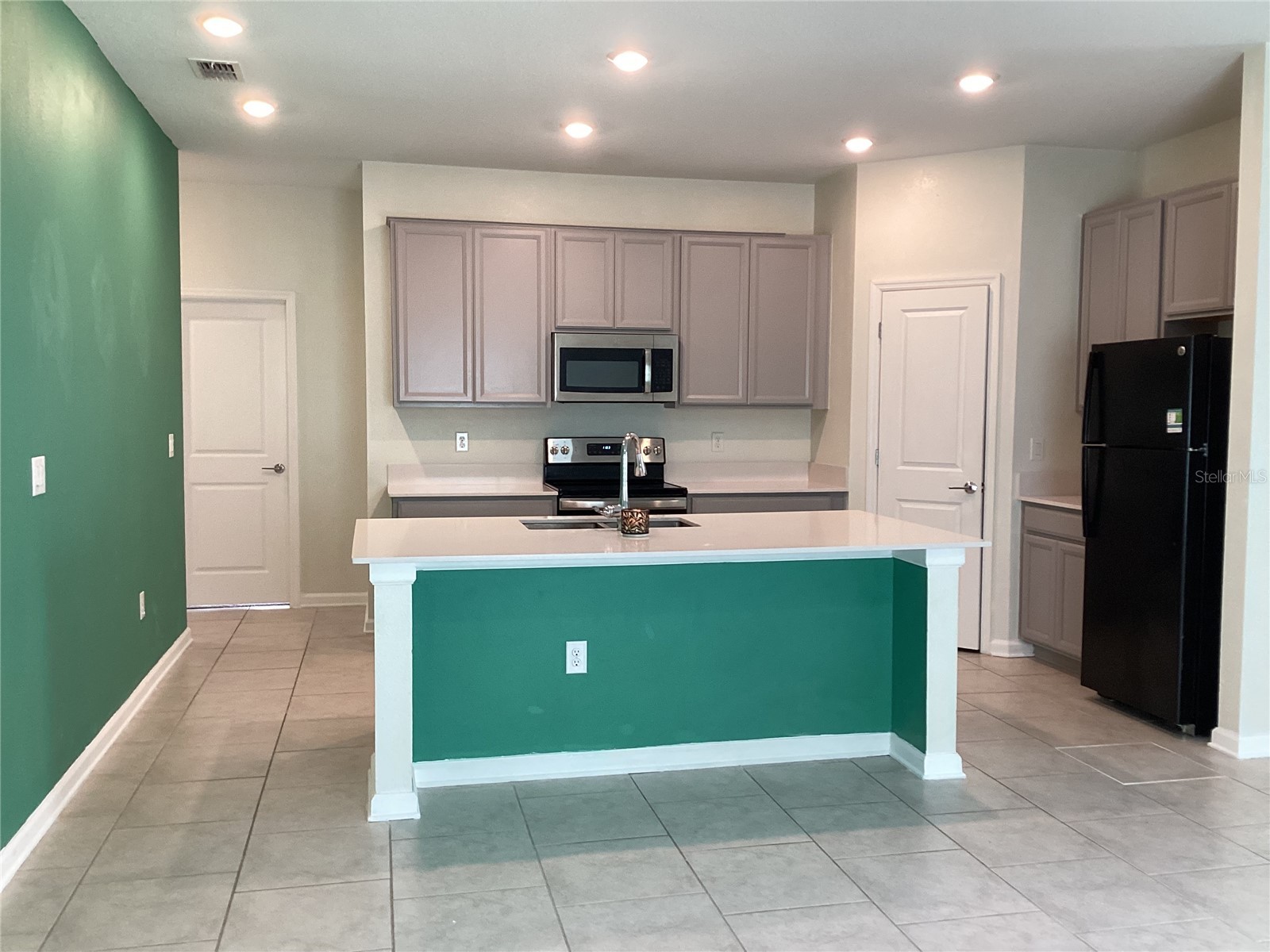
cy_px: 476
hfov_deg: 58.4
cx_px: 635
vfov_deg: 45.4
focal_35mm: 31
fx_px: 1137
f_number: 2.4
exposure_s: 1/60
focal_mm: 3.3
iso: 100
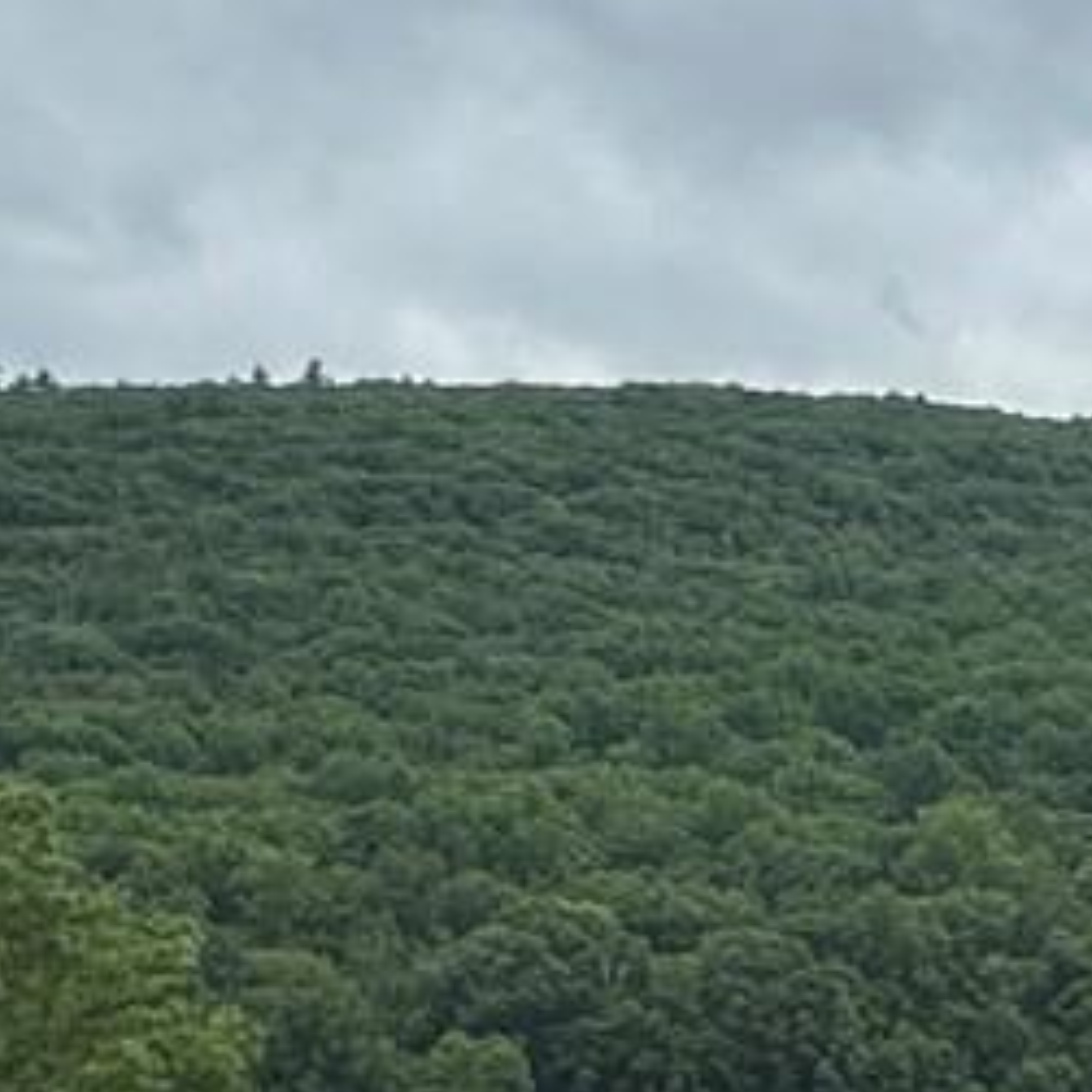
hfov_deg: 17.1
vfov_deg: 17.1
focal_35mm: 101
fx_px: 3605
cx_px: 814
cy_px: 239
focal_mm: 2.22
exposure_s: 1/1366
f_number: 2.2
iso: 50
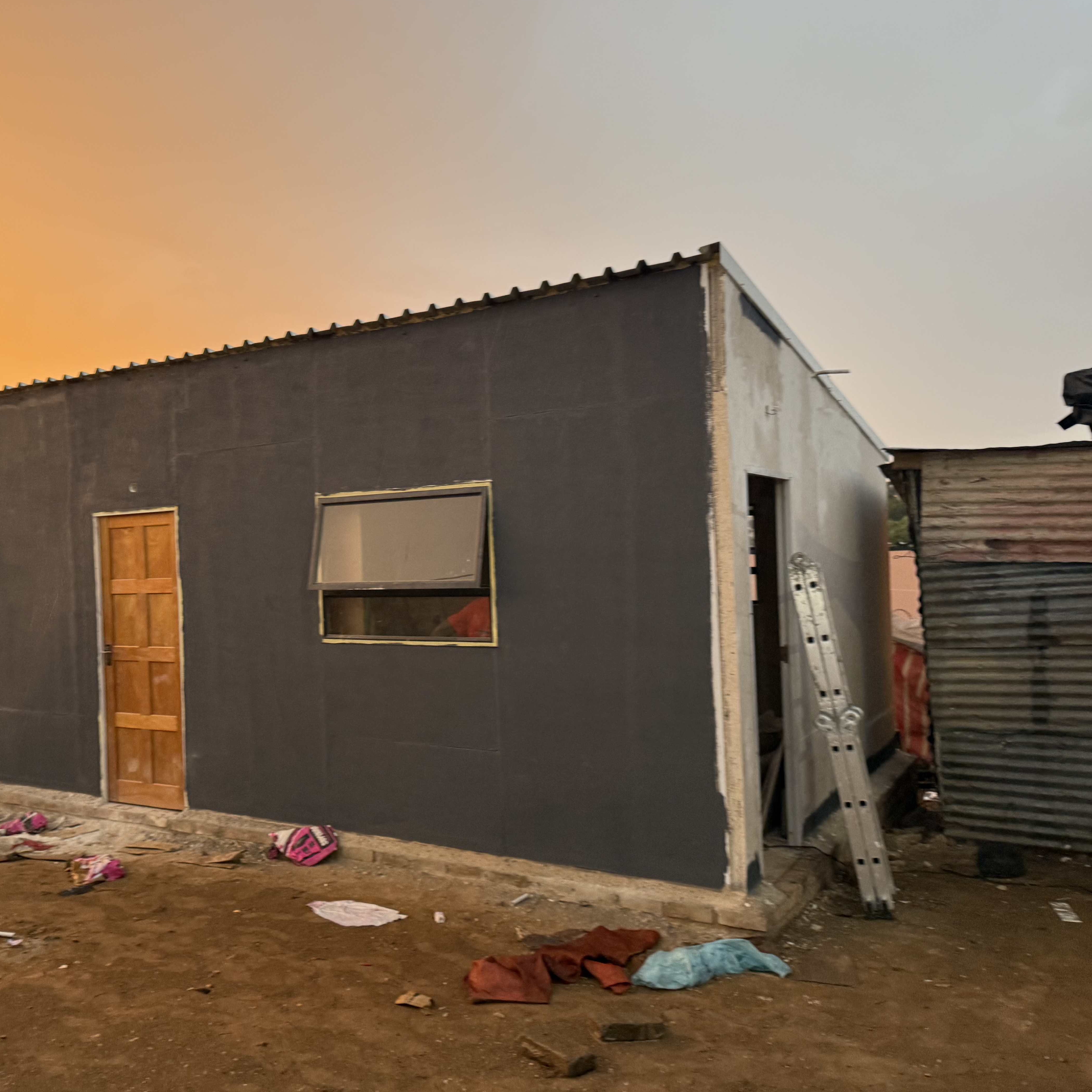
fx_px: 1035
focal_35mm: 29
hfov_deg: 54.9
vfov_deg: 55.6
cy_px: 536
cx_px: 403
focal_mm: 6.76
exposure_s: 1/90
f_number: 1.78
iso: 200
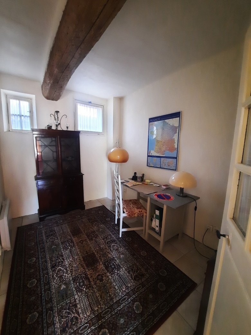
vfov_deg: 106.2
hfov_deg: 89.9
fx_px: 126
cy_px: 168
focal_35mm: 13
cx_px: 126
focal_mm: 1.74
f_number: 2.2
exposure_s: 1/25
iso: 500
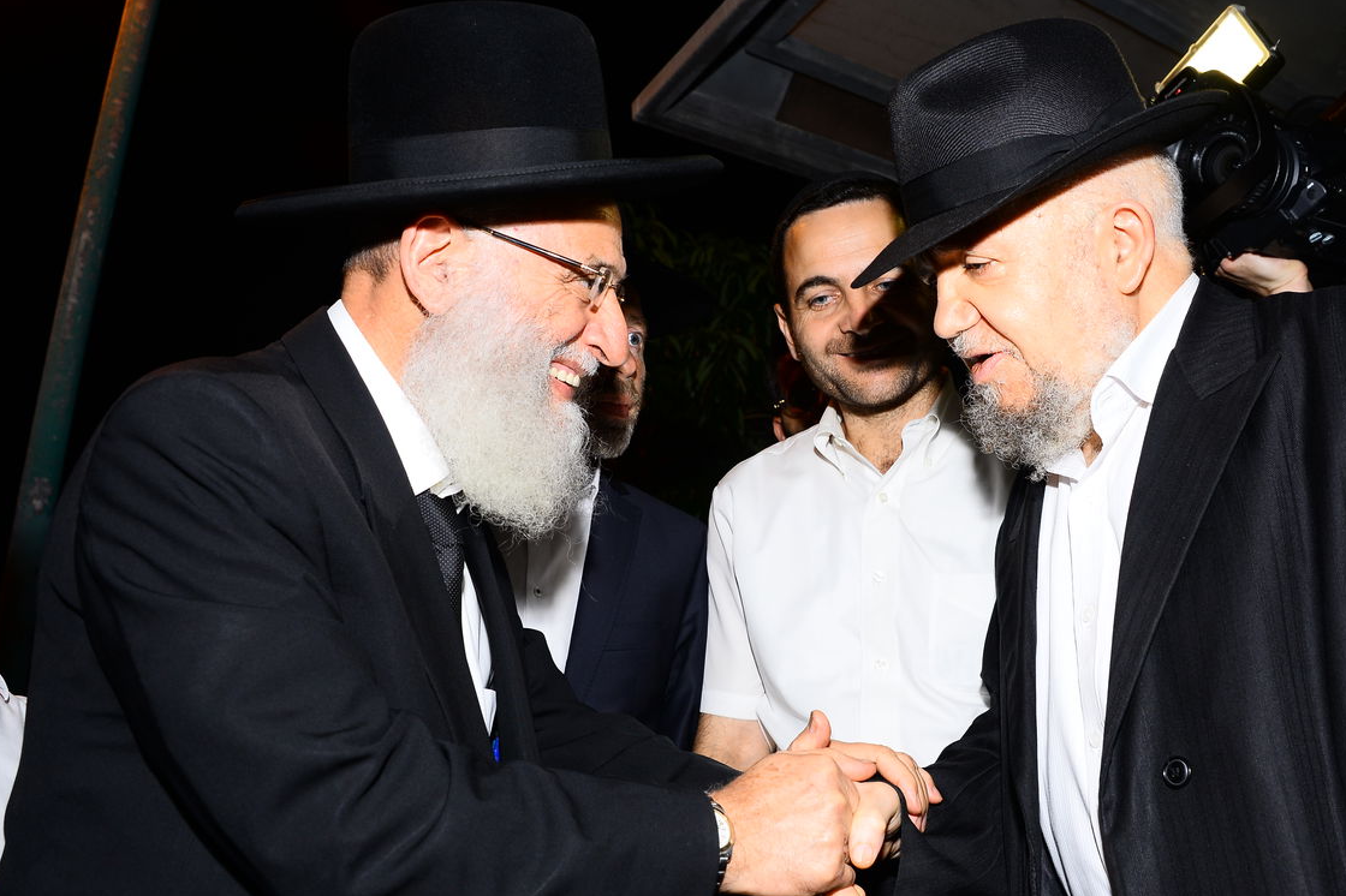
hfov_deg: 54.1
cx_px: 809
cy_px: 480
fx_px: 1308
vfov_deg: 37.8
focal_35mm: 35
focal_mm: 28
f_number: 5.6
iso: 500
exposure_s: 1/200
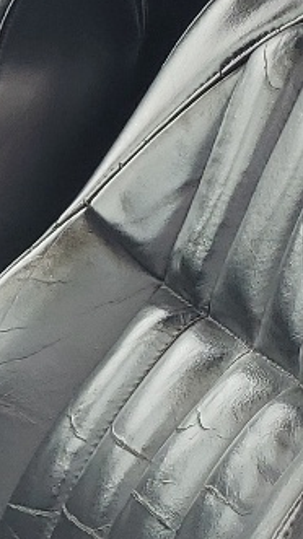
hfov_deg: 7.8
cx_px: -580
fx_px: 1958
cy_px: 459
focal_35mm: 137
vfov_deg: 15.5
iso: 50
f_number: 1.5
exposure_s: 1/233
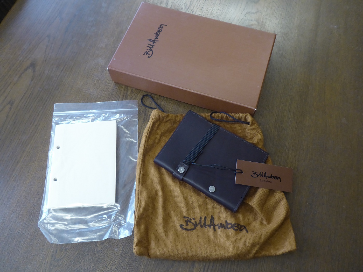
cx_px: 182
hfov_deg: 61.7
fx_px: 304
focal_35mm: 29
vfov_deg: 48.2
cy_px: 136
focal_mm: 5
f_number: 3.5
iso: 400
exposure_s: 1/40
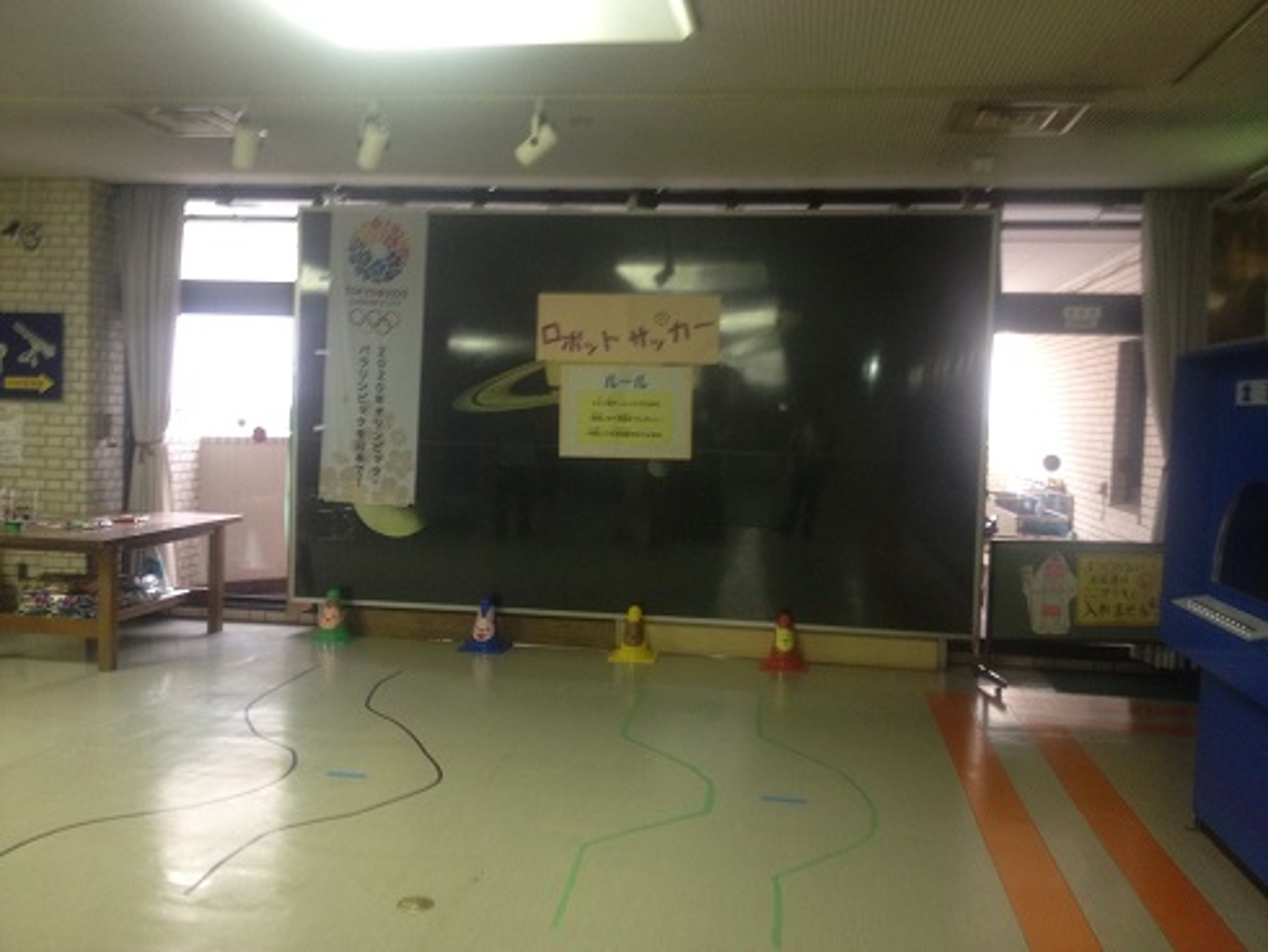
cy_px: 476
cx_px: 634
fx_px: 1283
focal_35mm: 35
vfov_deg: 40.7
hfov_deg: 52.6
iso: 125
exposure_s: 1/20
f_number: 2.4
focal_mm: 4.28
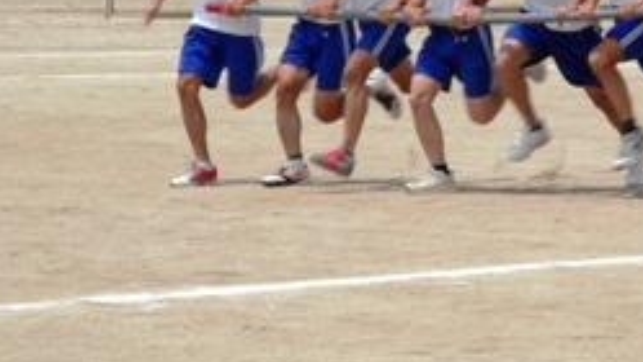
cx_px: 473
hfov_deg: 8.6
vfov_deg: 4.8
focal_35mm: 251
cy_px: 26
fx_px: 4279
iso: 125
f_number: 14.9
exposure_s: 1/200
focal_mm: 22.9
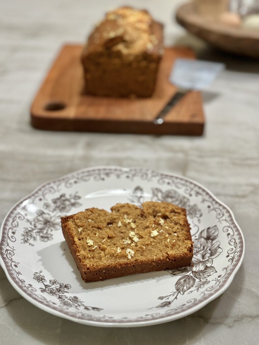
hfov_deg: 30.3
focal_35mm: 48
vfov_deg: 39.7
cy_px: 172
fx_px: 479
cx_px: 130
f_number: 1.78
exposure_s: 1/40
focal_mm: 6.76
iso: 320
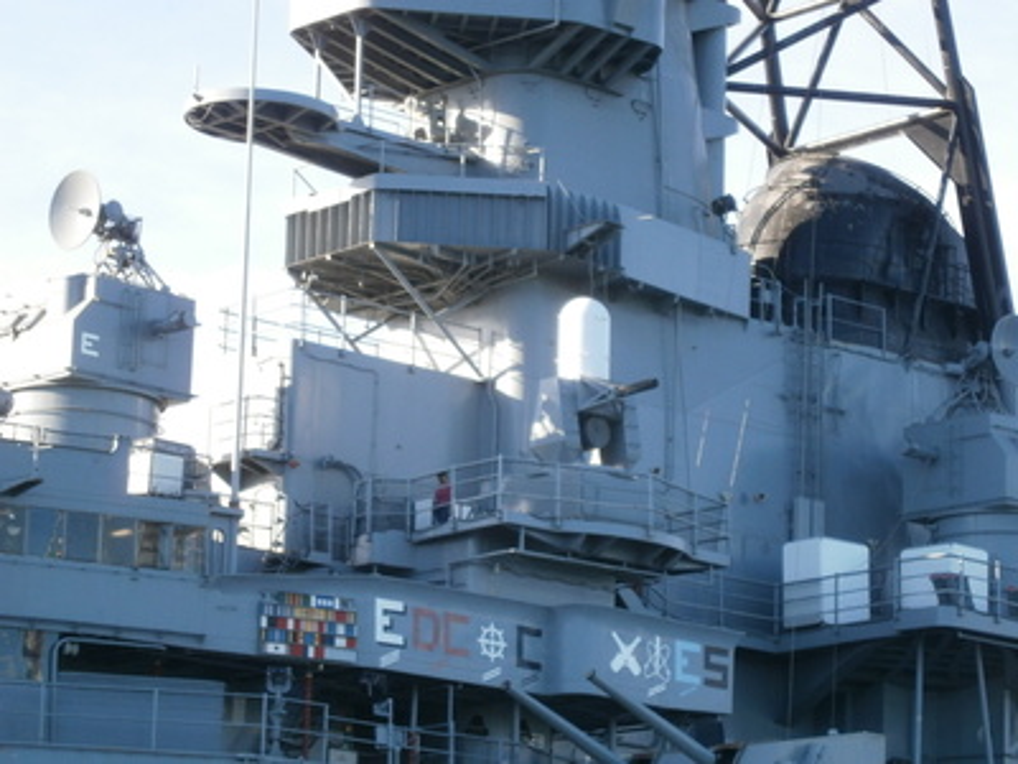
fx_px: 3823
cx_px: 509
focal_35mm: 130
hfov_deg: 15.2
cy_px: 382
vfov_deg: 11.4
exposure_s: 1/125
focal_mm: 23.5
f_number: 6.5
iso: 125
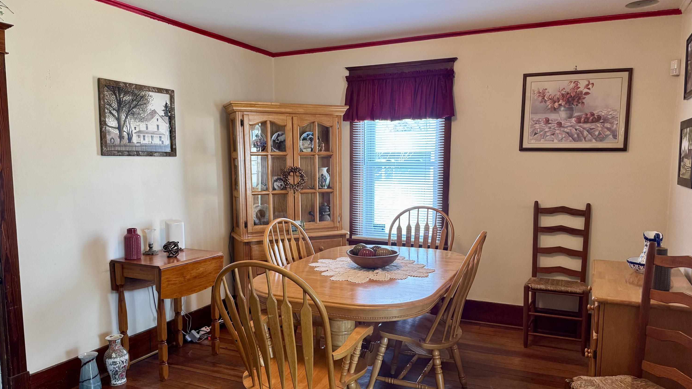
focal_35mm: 27
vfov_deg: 42.8
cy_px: 215
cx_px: 345
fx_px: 495
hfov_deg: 69.9
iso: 250
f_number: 1.78
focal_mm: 6.76
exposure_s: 1/60
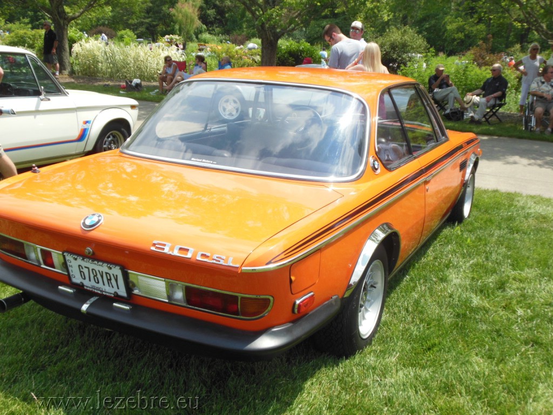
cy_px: 208
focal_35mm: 38
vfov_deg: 37.7
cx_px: 276
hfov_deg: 49.0
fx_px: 607
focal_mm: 6.8
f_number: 3.6
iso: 125
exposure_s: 1/800
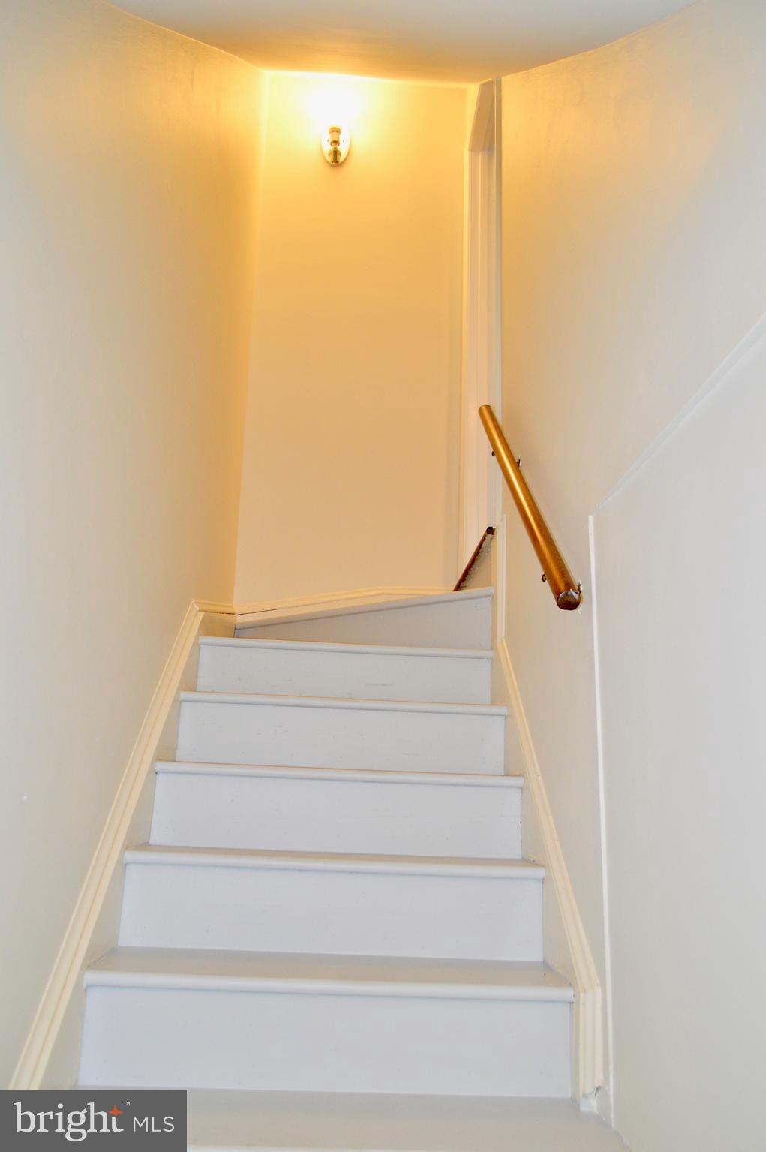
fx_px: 863
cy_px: 576
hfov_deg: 47.9
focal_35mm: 27
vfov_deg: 67.4
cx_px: 383
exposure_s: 1/60
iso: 500
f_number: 3.5
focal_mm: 18
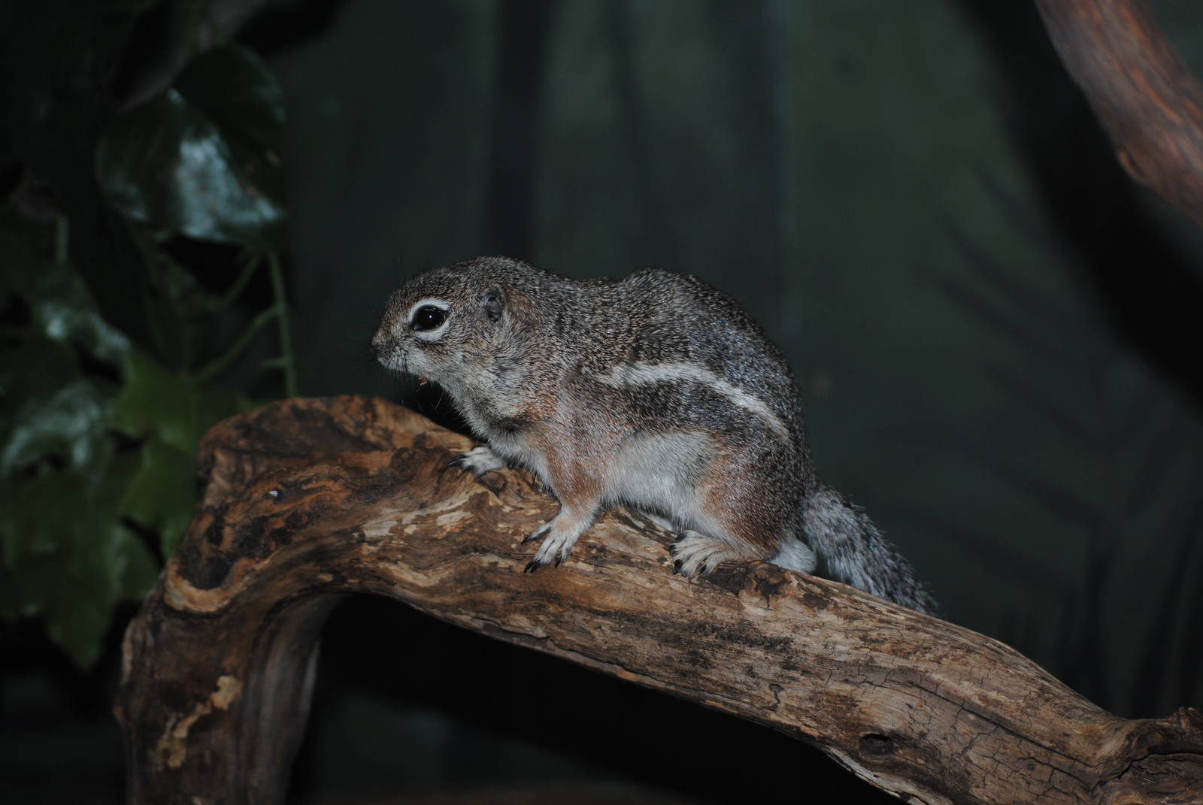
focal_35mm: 90
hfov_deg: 22.6
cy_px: 402
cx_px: 602
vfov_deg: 15.2
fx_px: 3011
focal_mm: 60
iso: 200
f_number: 4.2
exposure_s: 1/60
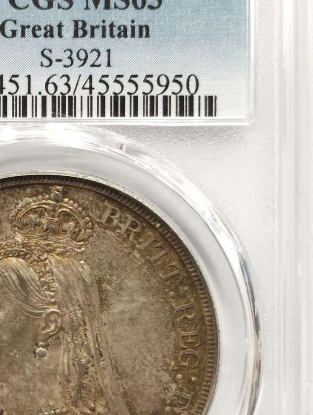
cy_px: 239
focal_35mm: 99
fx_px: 1189
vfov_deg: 19.8
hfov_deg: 14.9
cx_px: 45
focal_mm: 5.56
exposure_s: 1/100
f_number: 16
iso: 200
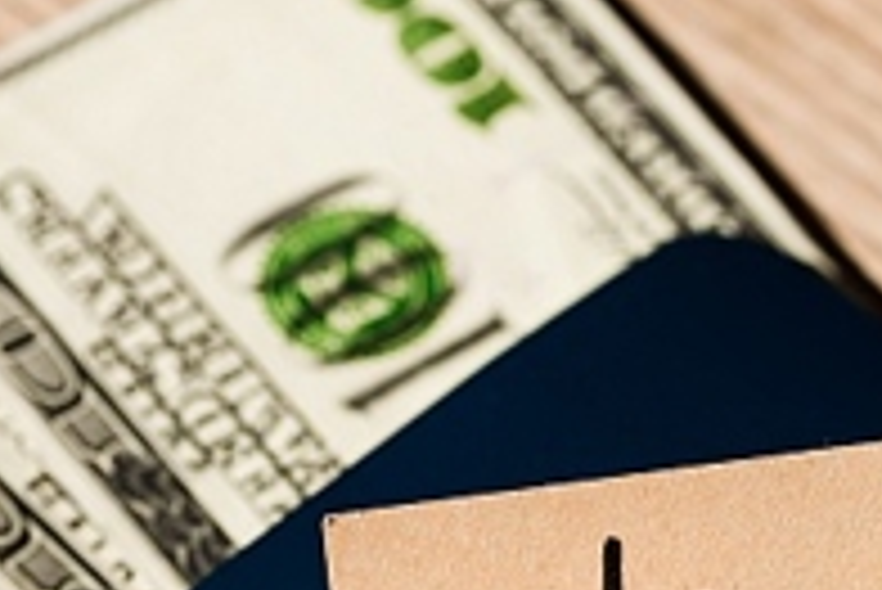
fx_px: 5958
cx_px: 522
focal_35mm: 243
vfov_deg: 5.6
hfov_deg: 8.5
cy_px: 624
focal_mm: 105
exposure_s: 1/400
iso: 100
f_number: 6.3
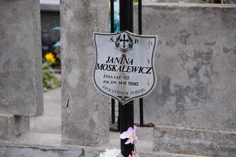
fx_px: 1326
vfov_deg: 6.8
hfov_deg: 10.2
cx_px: 118
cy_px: 78
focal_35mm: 202
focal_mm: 135
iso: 640
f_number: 7.1
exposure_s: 1/640
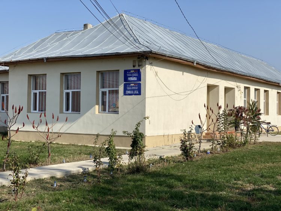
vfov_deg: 28.0
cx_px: 140
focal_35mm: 52
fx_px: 422
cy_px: 106
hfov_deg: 36.8
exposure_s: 1/2519
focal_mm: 6
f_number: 2
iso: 20
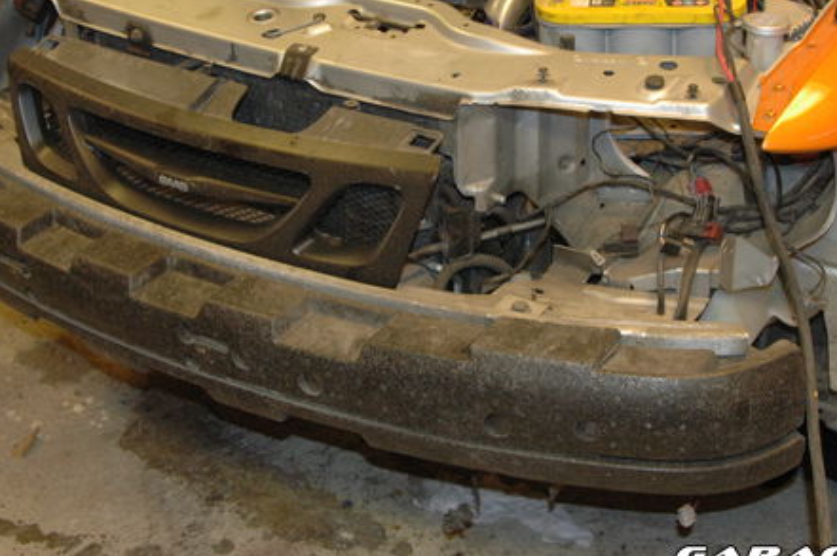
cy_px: 171
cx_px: 393
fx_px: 1417
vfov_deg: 22.1
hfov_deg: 32.9
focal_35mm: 61
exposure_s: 1/60
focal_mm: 28
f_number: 4.5
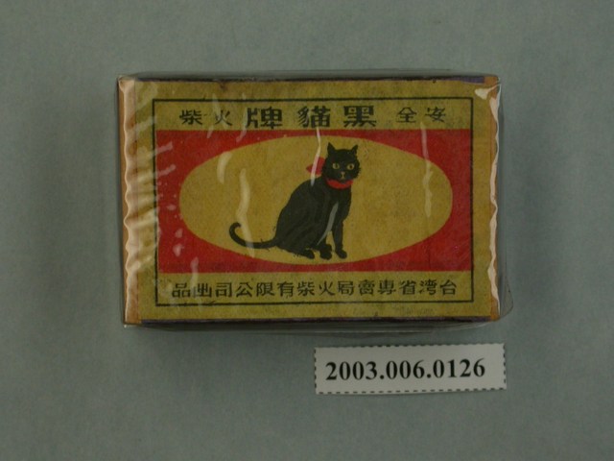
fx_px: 2732
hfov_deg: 12.8
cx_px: 307
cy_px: 230
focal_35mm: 154
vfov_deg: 9.6
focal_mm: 32
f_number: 5.1
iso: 100
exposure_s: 1/30
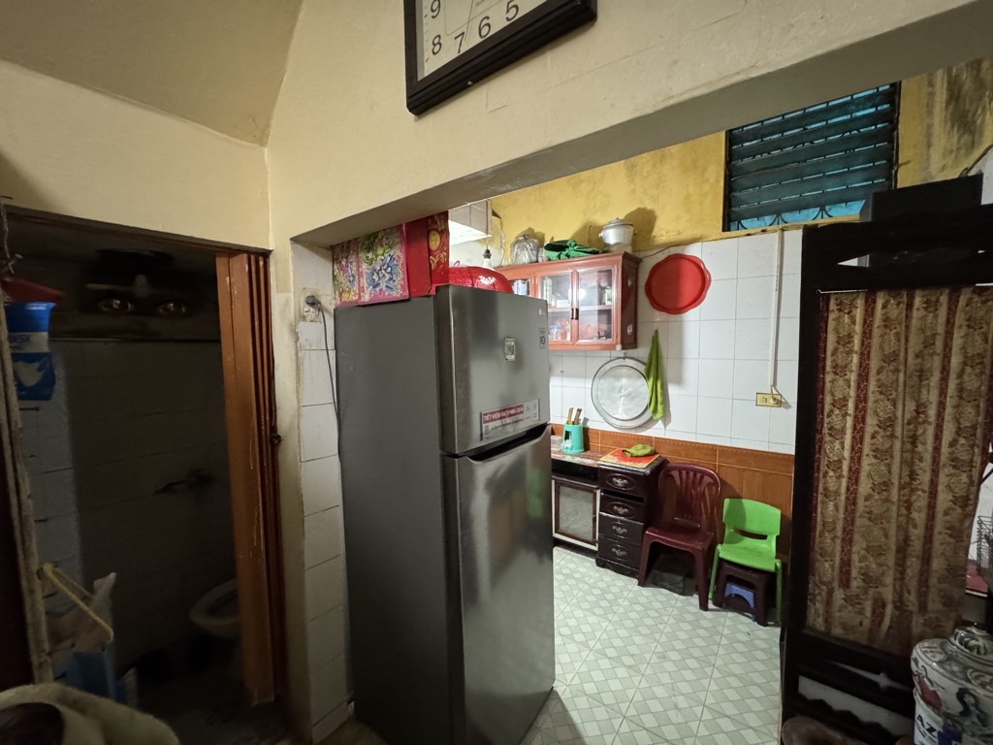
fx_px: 402
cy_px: 372
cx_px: 496
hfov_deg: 102.1
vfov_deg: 85.7
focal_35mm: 14
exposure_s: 1/50
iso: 1000
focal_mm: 2.22
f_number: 2.2
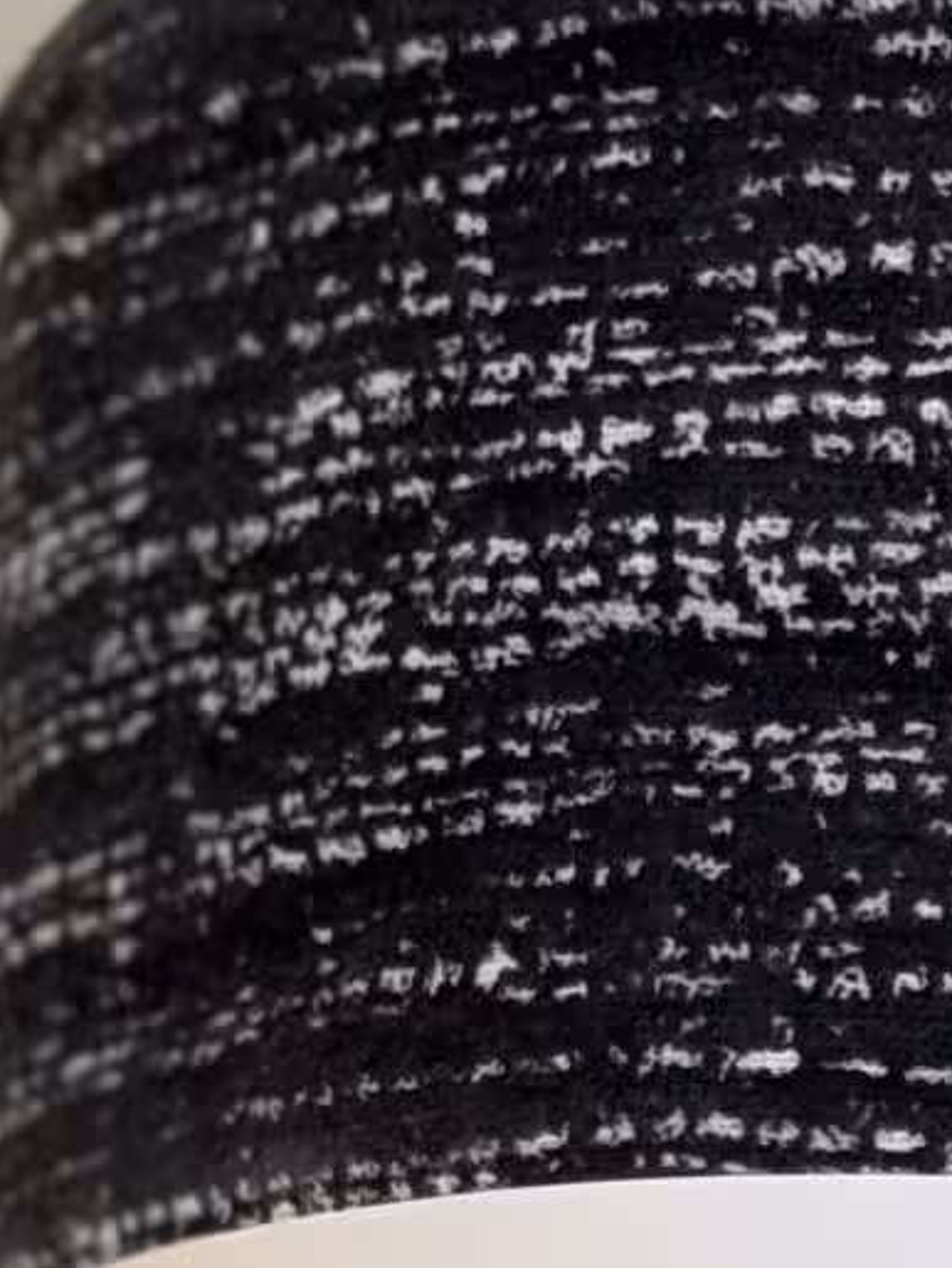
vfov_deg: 8.0
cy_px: 2131
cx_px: 1221
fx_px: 8757
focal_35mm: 239
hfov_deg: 6.2
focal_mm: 6.76
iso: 64
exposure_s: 1/563
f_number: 1.78
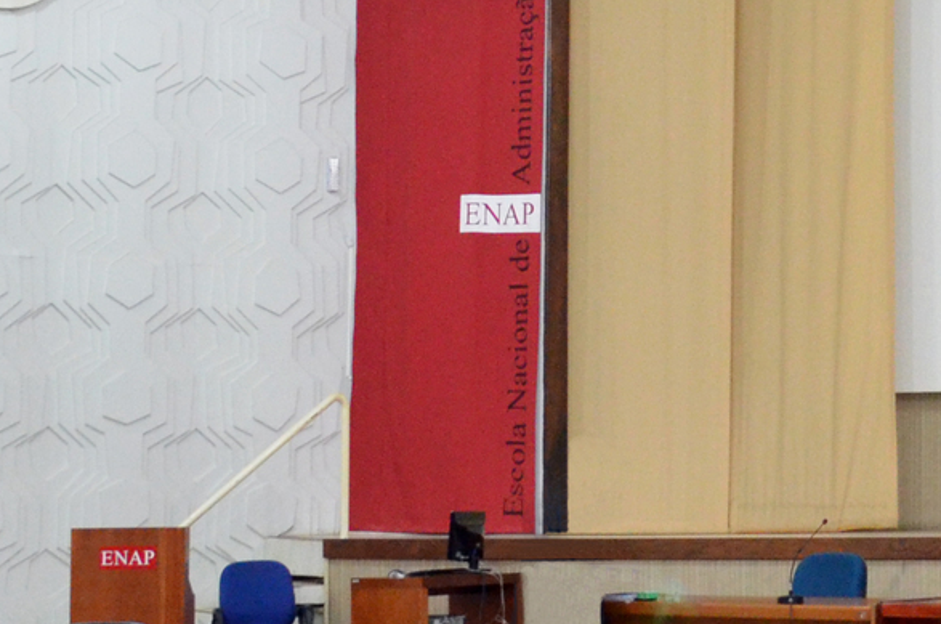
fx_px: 3000
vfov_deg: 11.8
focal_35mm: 115
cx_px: 943
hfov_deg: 17.4
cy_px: 45
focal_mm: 18
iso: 2200
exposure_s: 1/30
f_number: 3.5
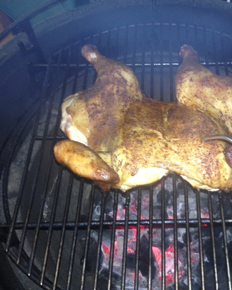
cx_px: 175
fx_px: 369
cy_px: 145
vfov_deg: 42.9
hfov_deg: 34.1
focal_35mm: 43
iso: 200
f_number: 2.4
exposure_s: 1/16
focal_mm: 4.12
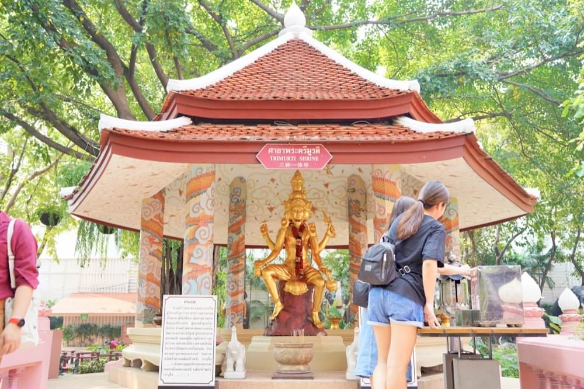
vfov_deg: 36.4
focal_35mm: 36
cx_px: 292
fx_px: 592
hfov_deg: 52.5
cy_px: 194
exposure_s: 1/60
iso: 100
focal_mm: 36.5
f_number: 4
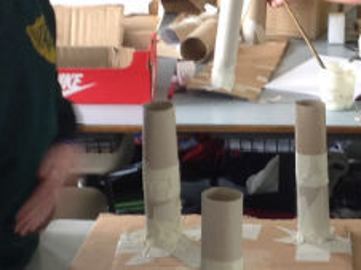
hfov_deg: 13.0
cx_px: 281
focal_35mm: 152
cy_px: 139
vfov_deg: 9.7
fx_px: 1583
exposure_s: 1/15
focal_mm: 4.28
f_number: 2.4
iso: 80
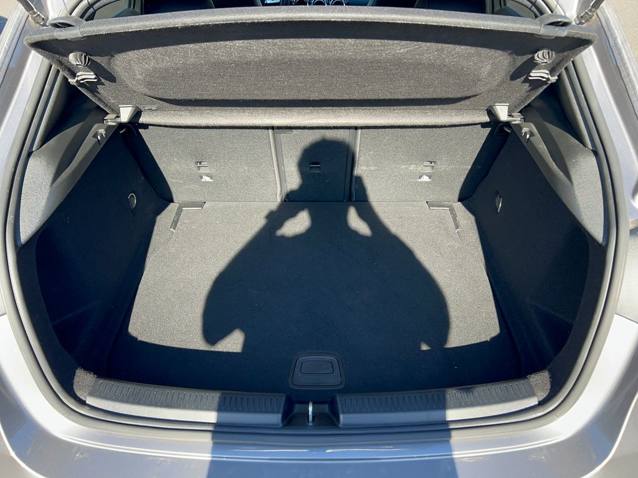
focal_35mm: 26
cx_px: 319
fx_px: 479
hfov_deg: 67.3
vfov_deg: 53.1
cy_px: 239
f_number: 1.5
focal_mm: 5.7
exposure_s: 1/330
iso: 50
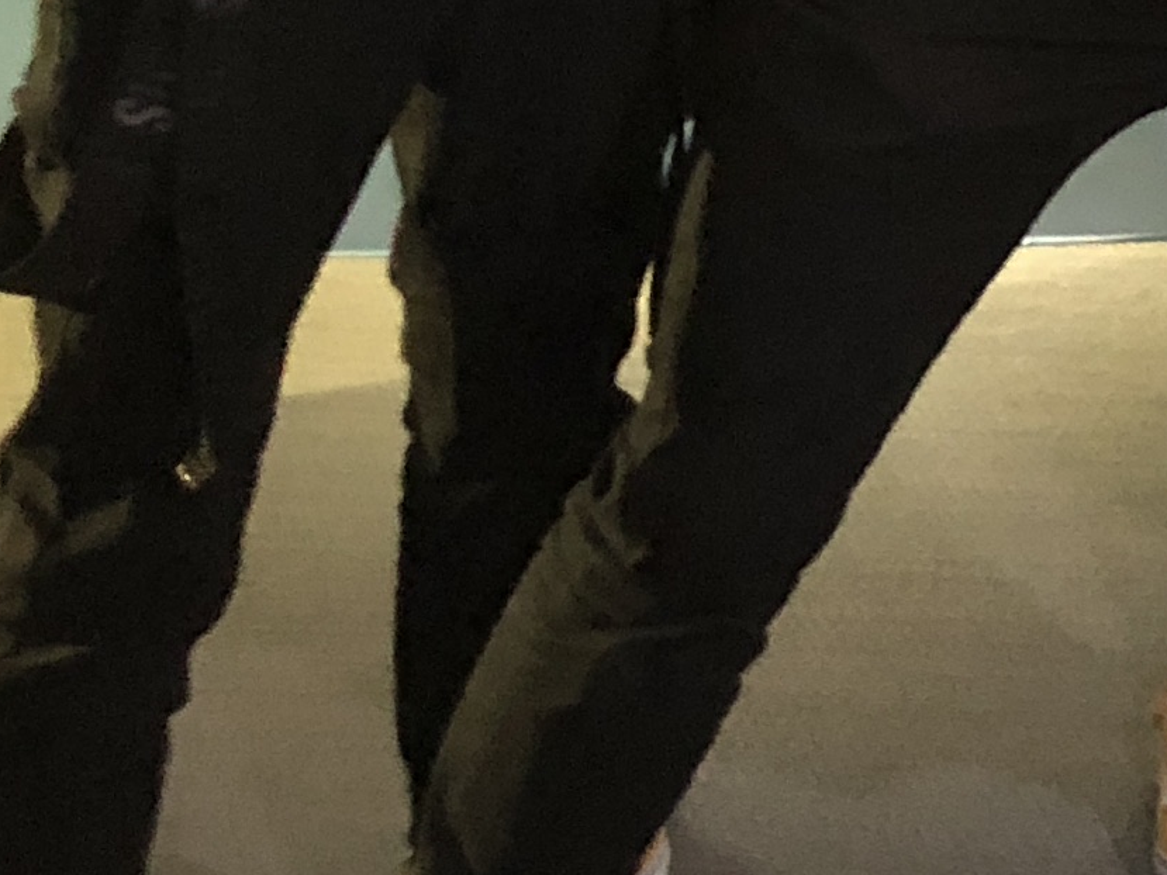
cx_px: 2358
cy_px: -520
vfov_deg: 10.1
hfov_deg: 12.3
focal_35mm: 141
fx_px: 4754
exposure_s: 1/4
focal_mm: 3.99
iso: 100
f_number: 1.8
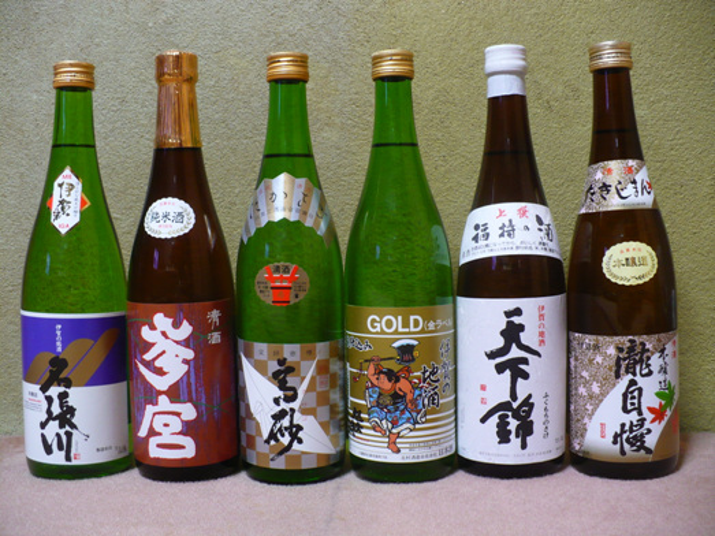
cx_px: 358
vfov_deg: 38.7
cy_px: 268
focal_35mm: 37
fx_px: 764
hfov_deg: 50.1
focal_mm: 6.1
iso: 200
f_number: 2.8
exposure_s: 1/6
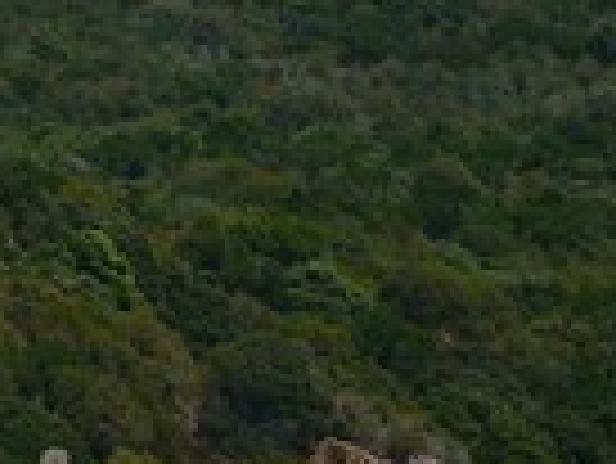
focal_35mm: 497
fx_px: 8852
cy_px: -586
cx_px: -625
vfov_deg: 3.0
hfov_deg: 3.9
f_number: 5.6
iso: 100
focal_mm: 19.2
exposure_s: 1/320
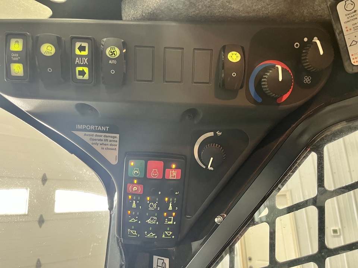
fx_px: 269
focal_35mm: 26
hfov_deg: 67.3
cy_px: 134
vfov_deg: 53.1
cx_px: 179
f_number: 1.6
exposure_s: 1/60
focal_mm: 5.1
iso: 200
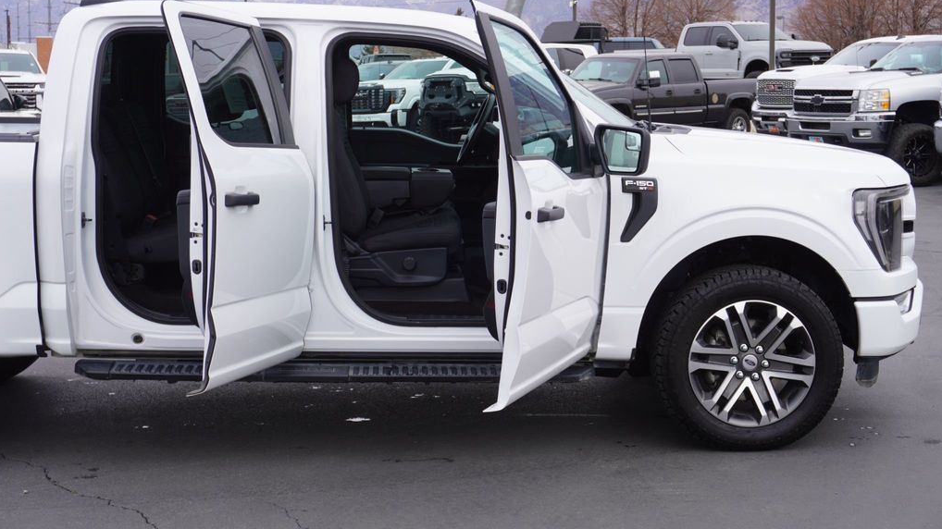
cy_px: 239
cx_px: 471
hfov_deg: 35.7
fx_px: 1462
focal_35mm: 59
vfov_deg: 20.5
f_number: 8
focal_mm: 37
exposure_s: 1/100
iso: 100
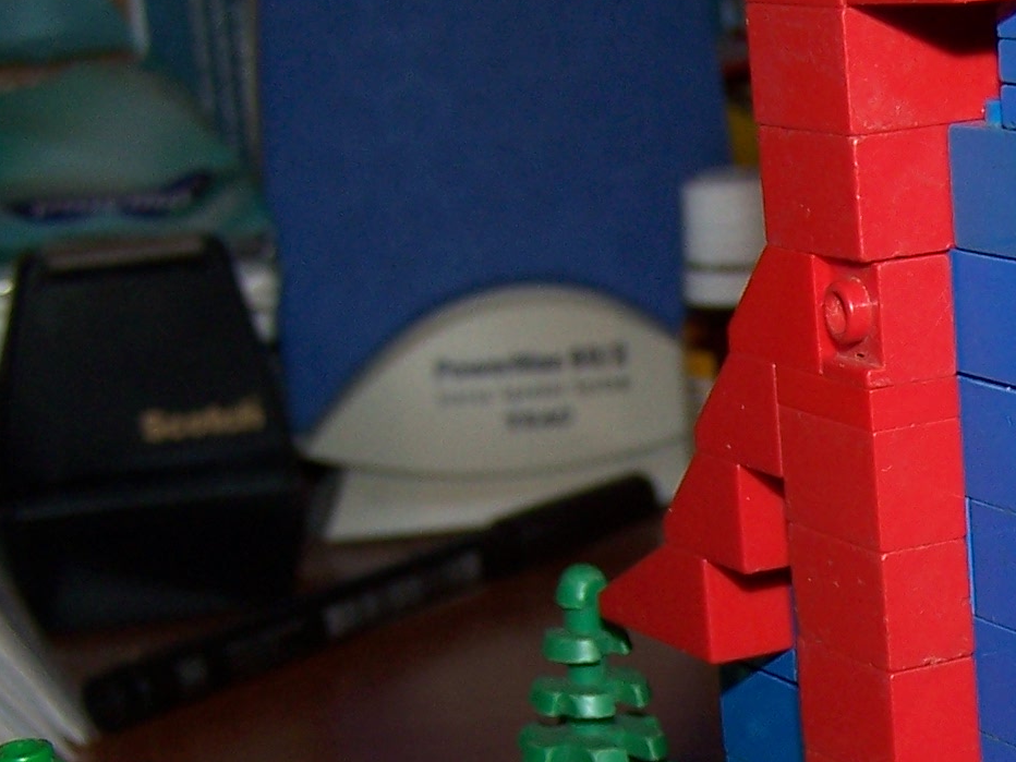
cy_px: 830
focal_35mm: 105
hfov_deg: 18.1
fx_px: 3082
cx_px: 1103
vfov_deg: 13.8
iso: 80
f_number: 2.8
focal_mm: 6.3
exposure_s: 1/60
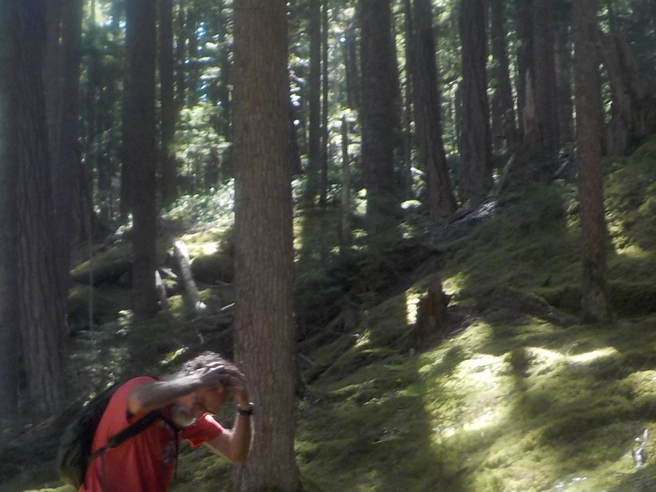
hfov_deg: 26.7
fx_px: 1365
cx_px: 179
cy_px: 464
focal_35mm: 72
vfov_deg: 20.0
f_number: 3.3
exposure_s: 1/50
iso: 125
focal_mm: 4.1
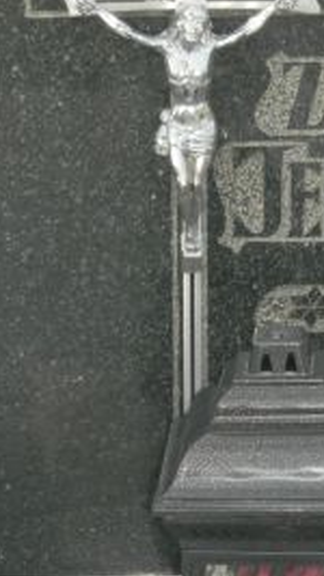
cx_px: 158
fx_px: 2400
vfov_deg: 13.7
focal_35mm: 157
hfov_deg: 7.7
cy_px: 316
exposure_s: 1/167
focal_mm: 9.9
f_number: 4.2
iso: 113
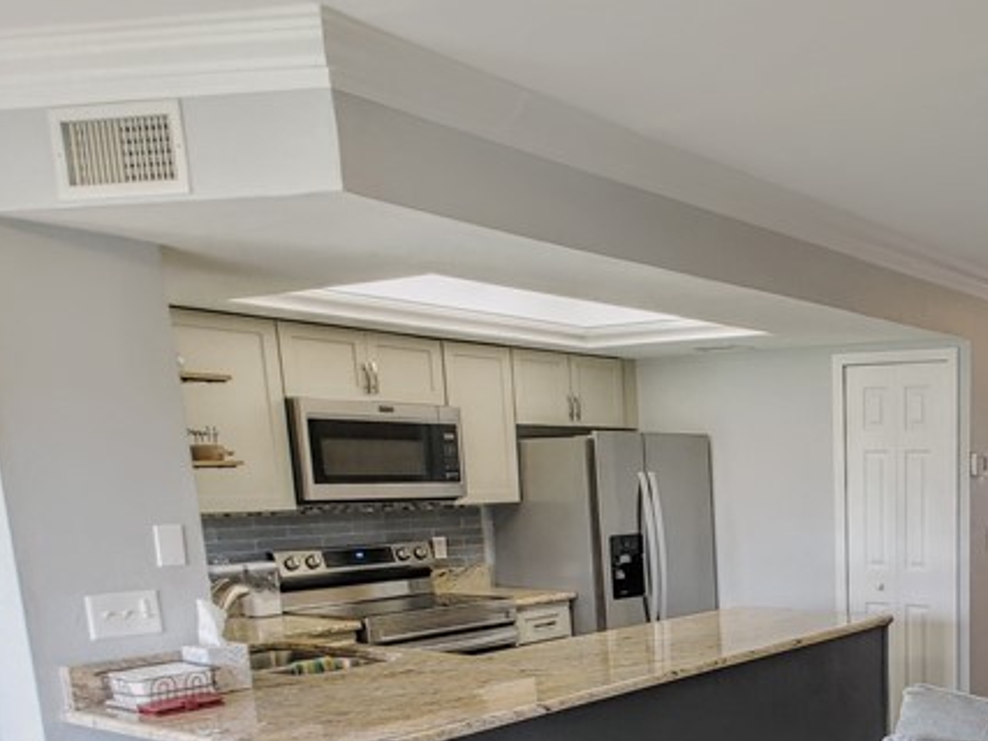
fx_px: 1027
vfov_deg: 36.8
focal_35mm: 36
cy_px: 682
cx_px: 939
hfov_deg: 45.2
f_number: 1.9
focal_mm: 1.78
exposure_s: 1/30
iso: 100
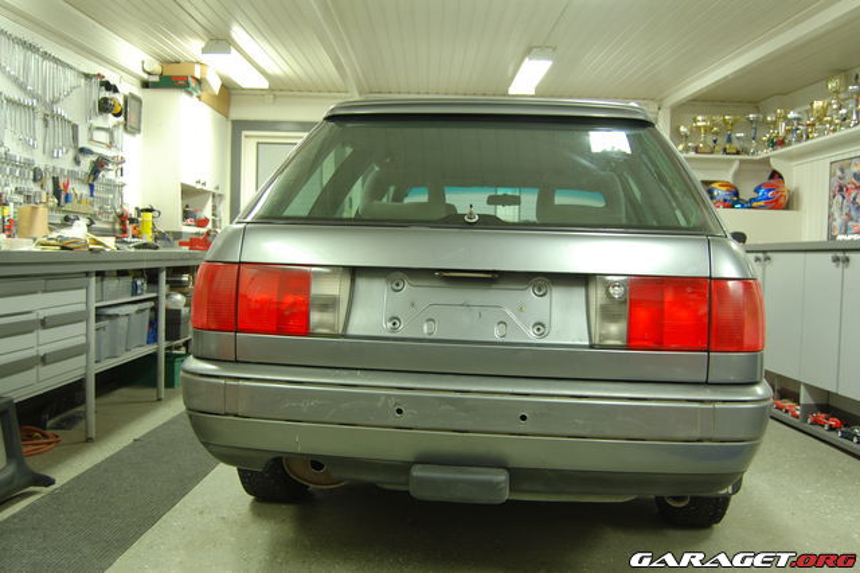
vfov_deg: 38.3
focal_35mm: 34
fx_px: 824
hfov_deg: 55.1
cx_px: 430
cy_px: 286
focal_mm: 23
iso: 200
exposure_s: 1/5
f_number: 4.5
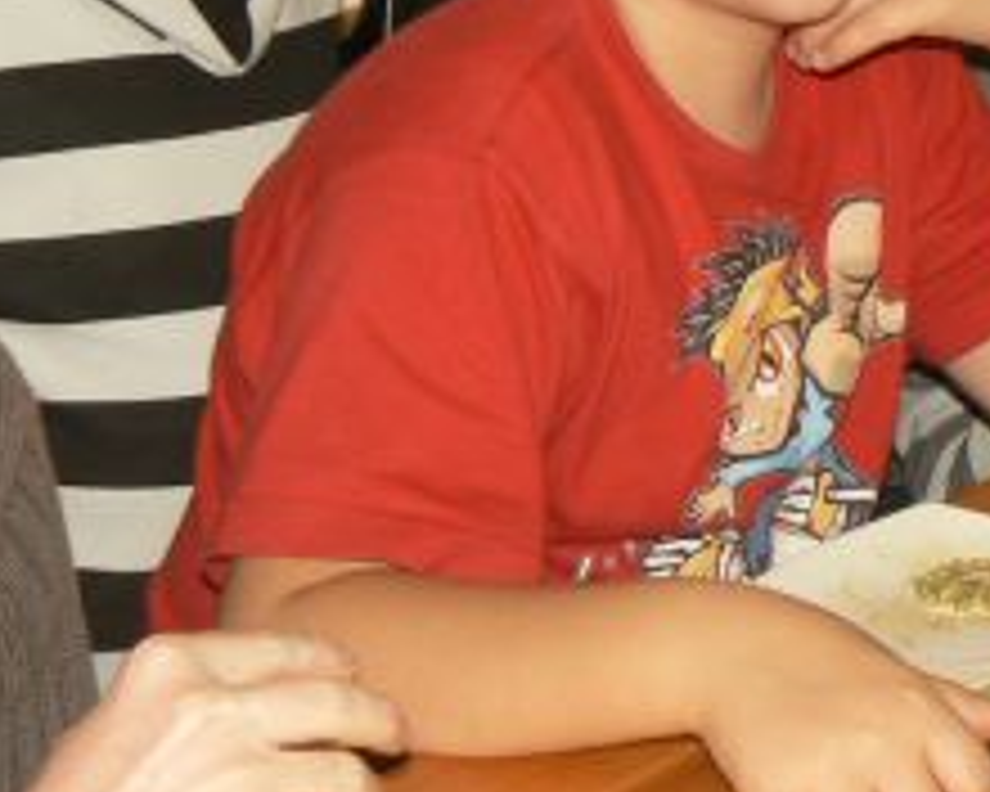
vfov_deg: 15.0
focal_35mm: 102
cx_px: 459
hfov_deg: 18.8
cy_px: 126
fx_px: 2989
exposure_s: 1/30
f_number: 2.8
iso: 100
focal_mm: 6
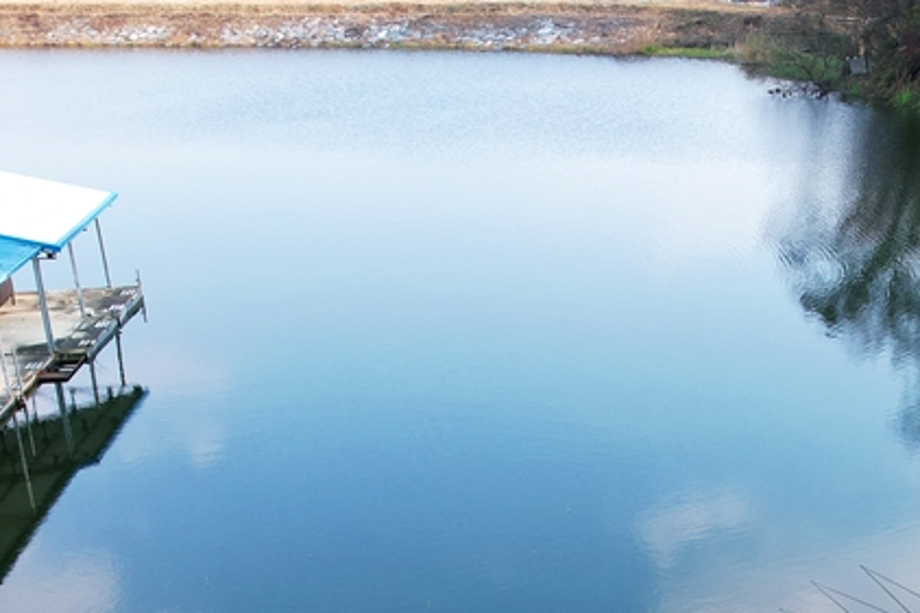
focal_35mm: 60
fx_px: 1533
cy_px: 732
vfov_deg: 21.1
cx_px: 713
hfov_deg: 32.6
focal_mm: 8.38
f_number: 2.8
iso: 100
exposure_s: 1/400
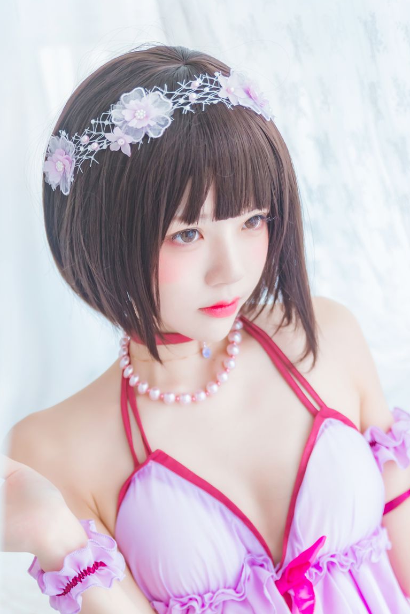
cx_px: 230
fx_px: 1229
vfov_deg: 27.8
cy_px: 424
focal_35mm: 72
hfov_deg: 18.9
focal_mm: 46
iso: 800
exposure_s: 1/320
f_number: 2.8
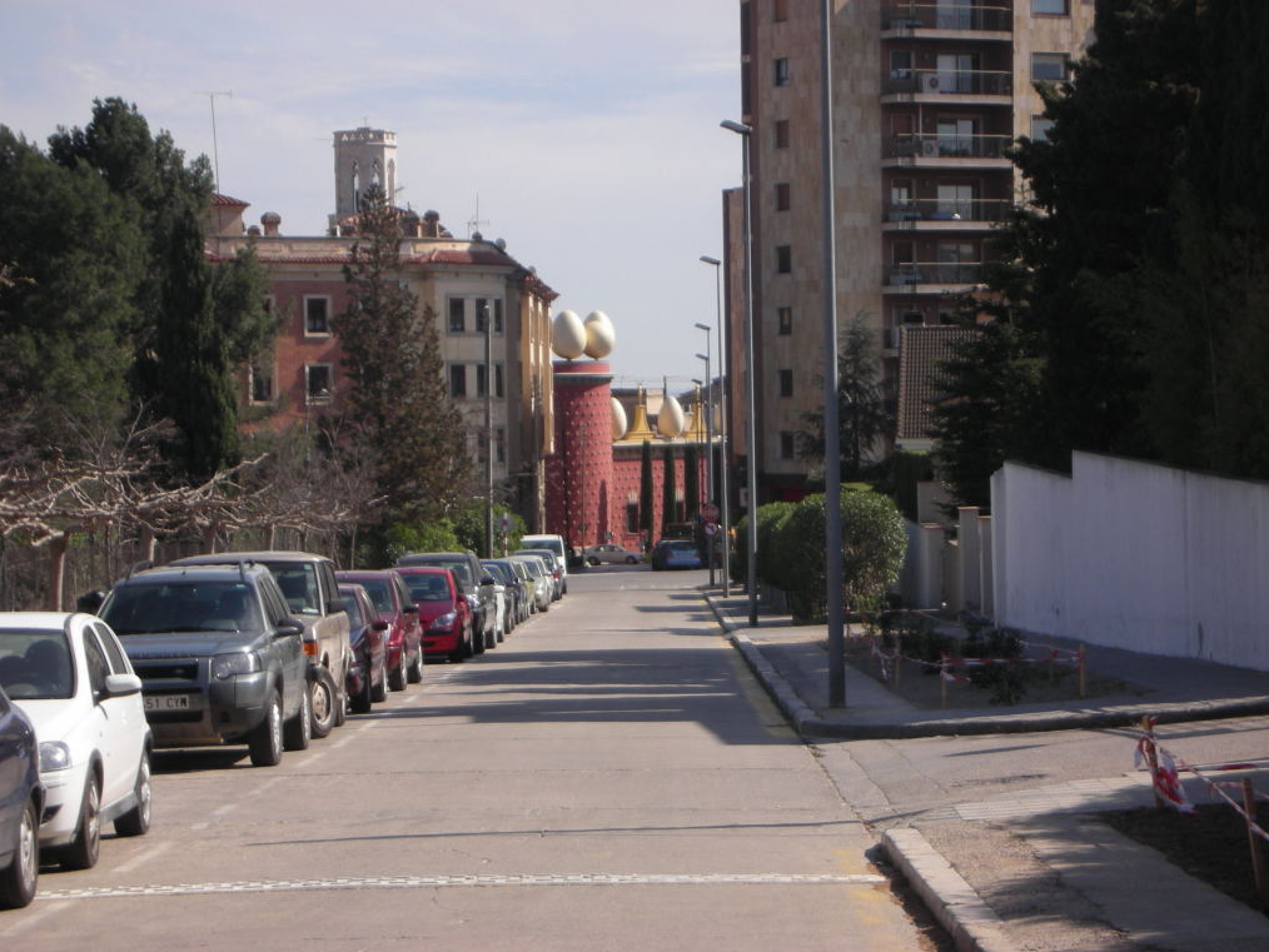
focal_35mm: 106
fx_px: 3887
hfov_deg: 18.5
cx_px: 629
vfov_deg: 14.0
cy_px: 479
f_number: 5.4
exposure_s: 1/255
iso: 50
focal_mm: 17.4
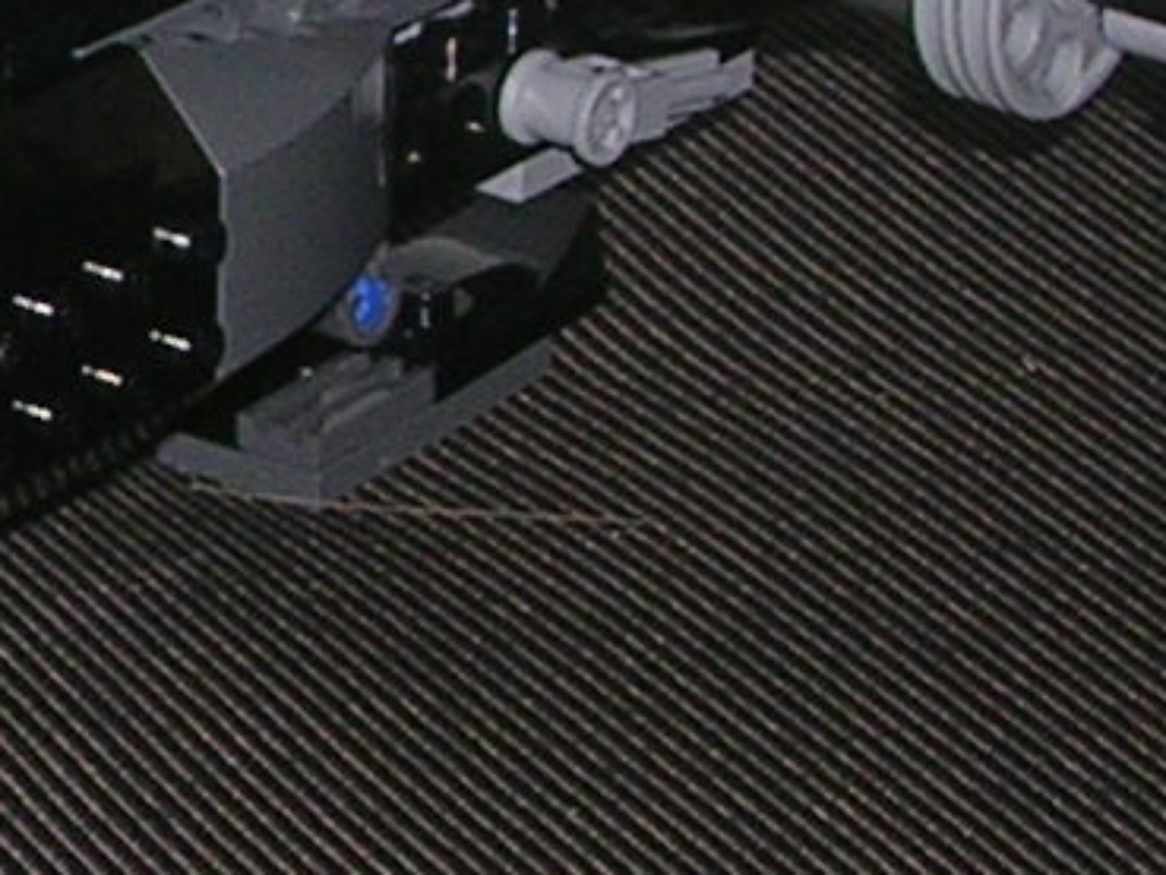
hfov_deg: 6.6
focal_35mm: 294
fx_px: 9906
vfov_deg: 5.0
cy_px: 13
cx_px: -793
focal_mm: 8
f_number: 3.2
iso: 50
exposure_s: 1/60.1
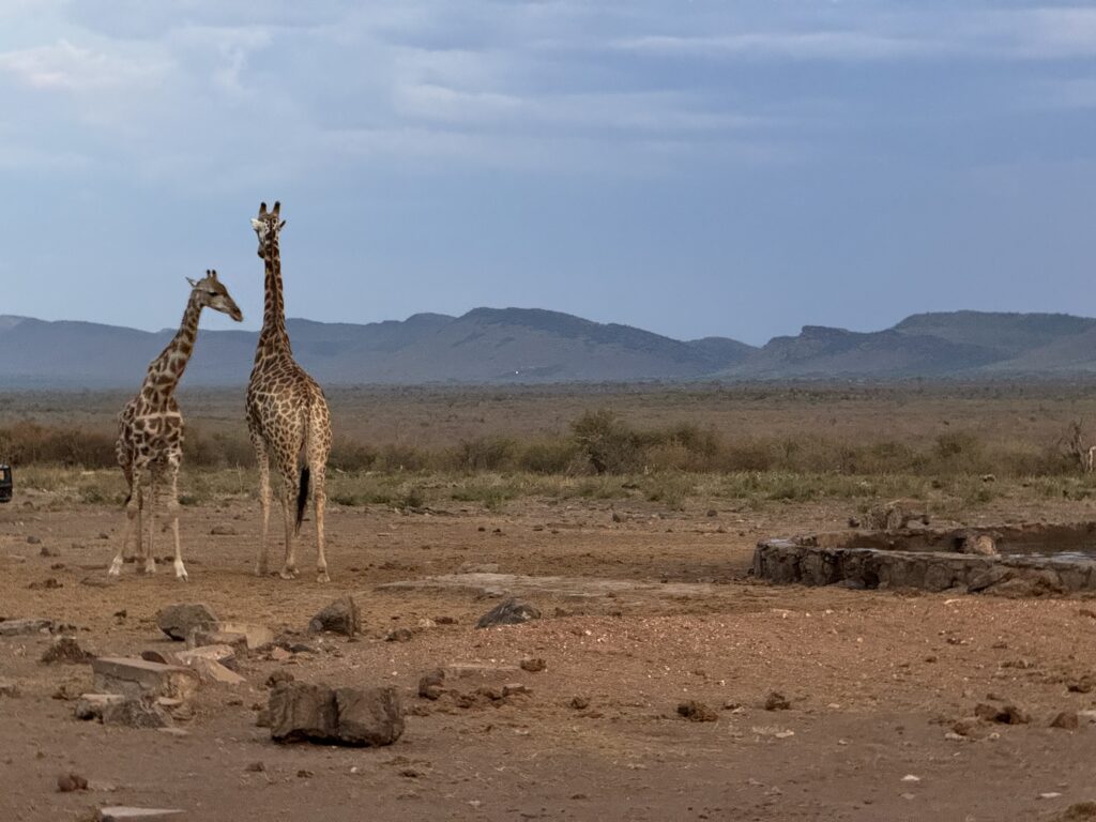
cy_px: 411
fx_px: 3799
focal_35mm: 120
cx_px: 548
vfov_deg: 12.3
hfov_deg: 16.4
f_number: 2.8
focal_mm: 15.66
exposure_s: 1/40
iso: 1250
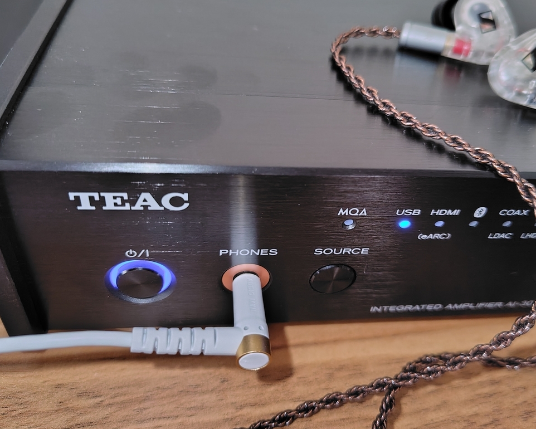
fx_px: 444
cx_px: 290
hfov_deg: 62.1
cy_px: 192
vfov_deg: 51.5
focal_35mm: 28
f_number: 1.9
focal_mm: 5.6
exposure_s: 1/40
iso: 1668
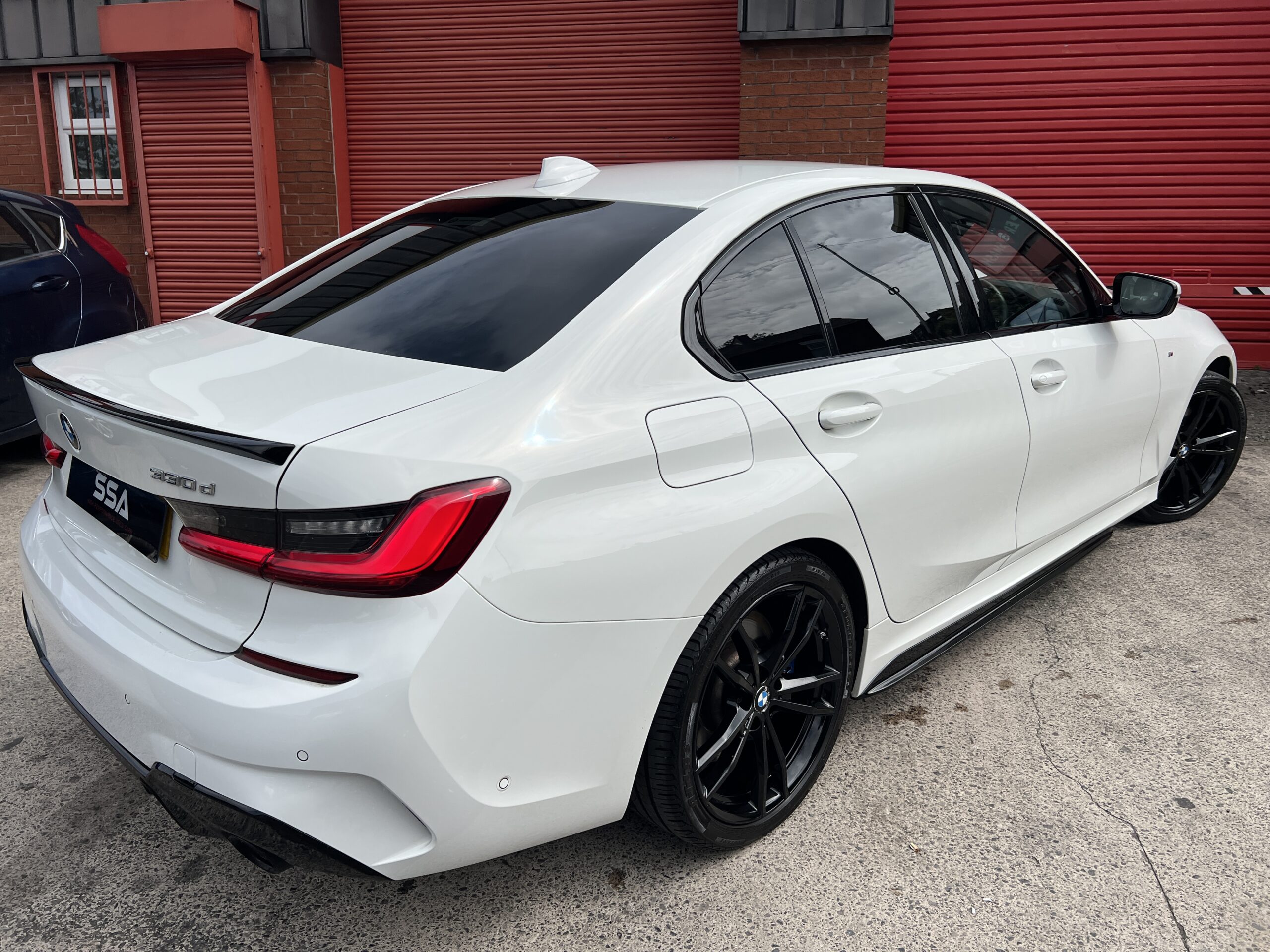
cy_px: 476
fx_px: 954
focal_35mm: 26
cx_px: 635
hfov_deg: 67.3
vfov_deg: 53.1
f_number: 1.5
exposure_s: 1/5076
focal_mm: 5.7
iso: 50
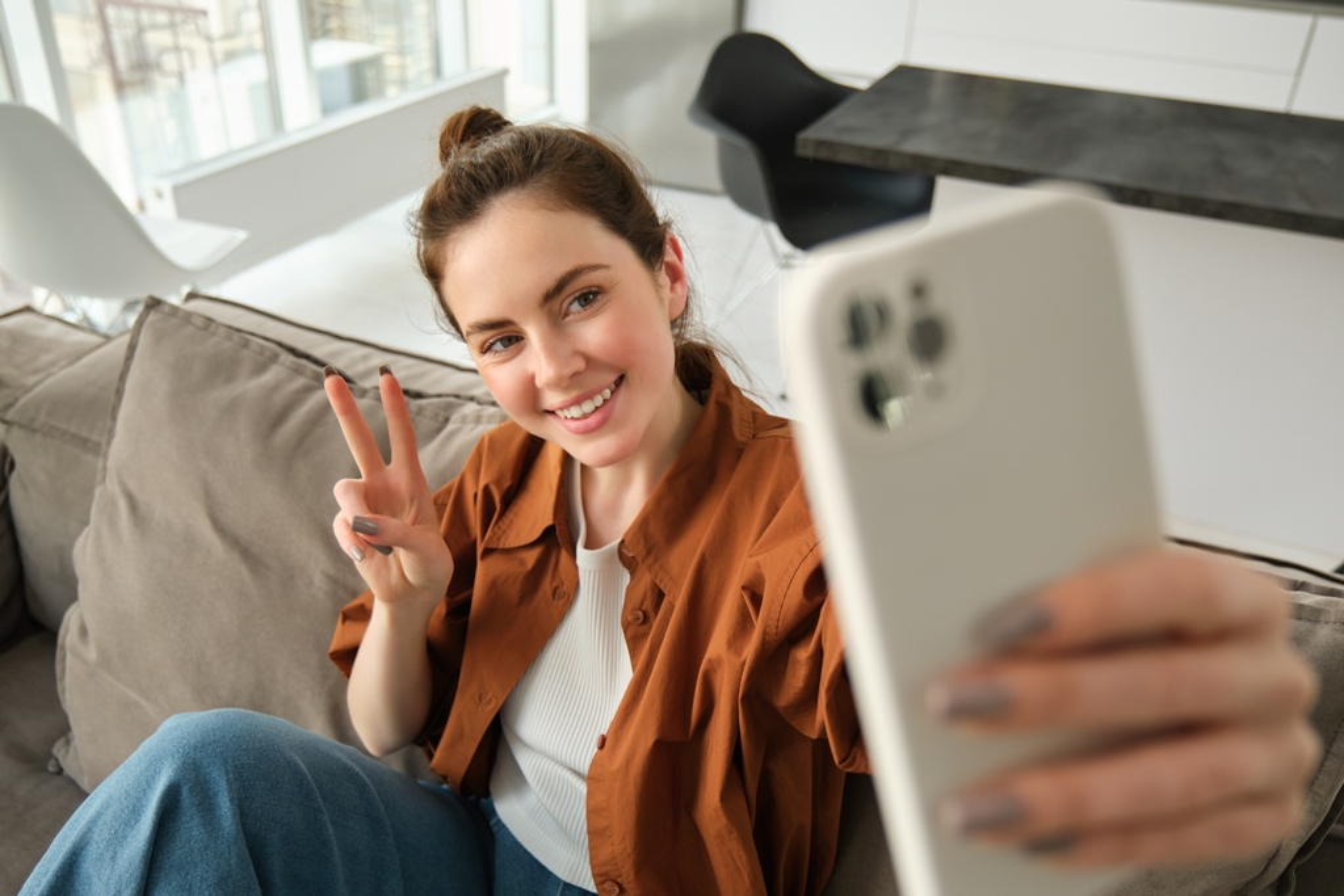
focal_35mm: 29
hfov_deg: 63.7
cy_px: 448
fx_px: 1083
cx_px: 672
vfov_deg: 45.0
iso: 500
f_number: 2.8
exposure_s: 1/125
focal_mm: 19.4
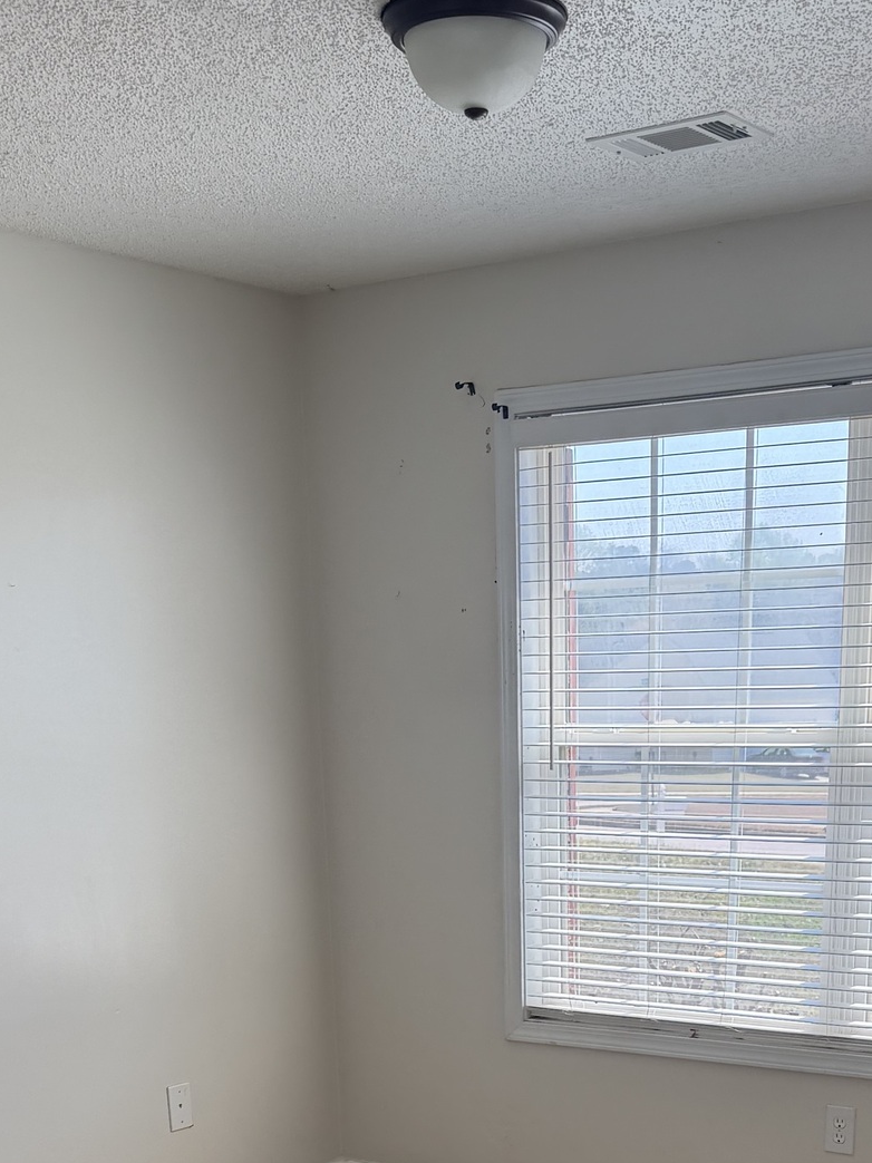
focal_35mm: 53
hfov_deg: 27.4
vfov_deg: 32.7
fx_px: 1781
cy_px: 1209
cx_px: 546
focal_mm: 6.76
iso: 80
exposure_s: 1/430
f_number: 1.78
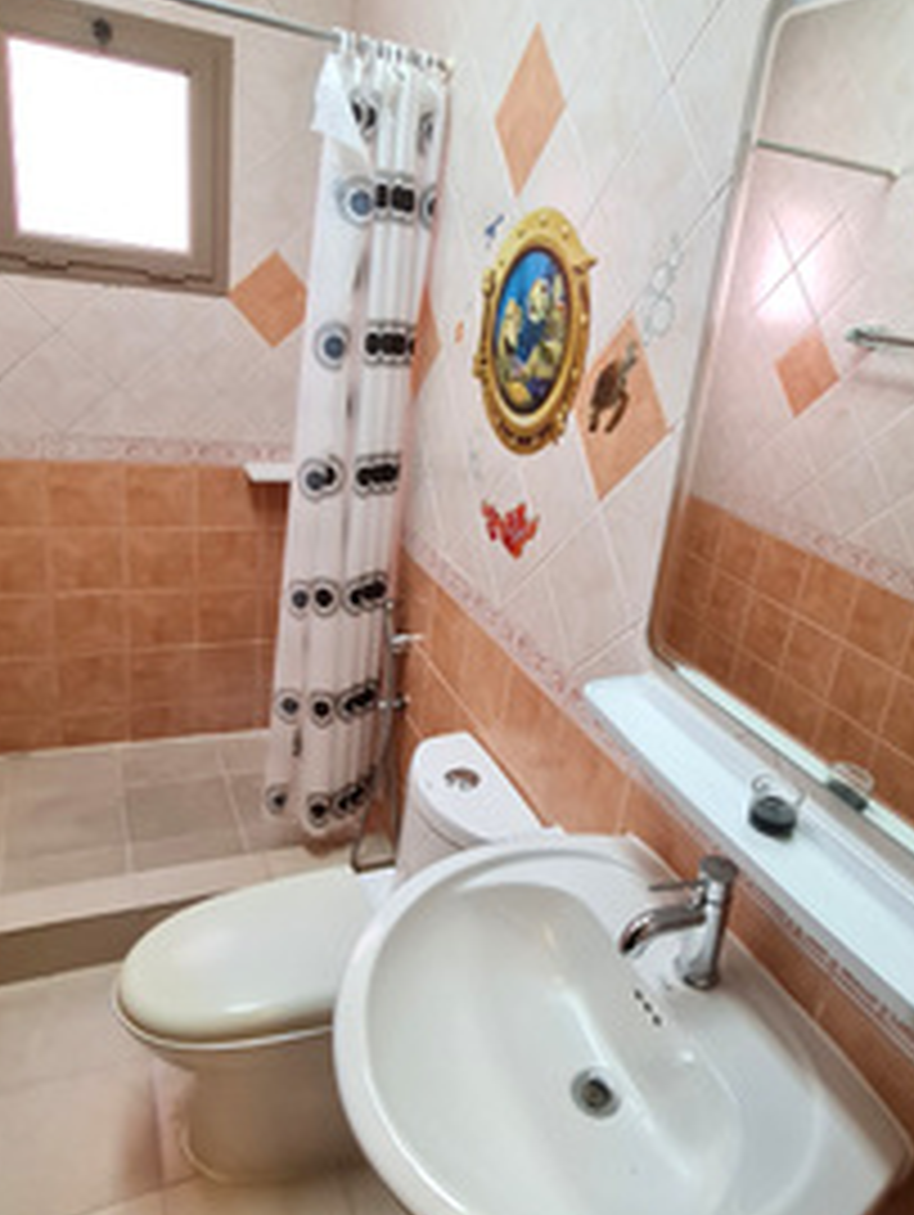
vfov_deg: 76.3
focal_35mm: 22
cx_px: 520
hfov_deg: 60.9
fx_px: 773
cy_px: 583
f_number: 2.2
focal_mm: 2.2
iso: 160
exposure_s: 1/50
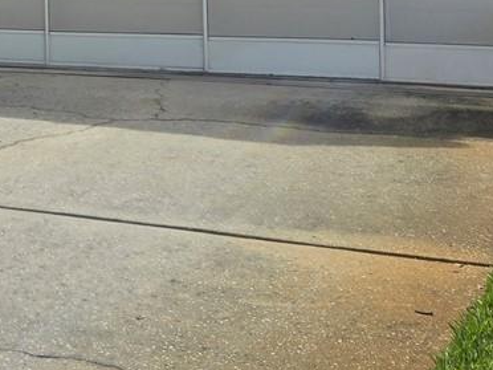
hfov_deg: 18.5
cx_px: -137
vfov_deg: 14.4
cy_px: -103
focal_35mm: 99
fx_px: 1410
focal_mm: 5.4
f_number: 1.8
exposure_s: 1/3697
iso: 25
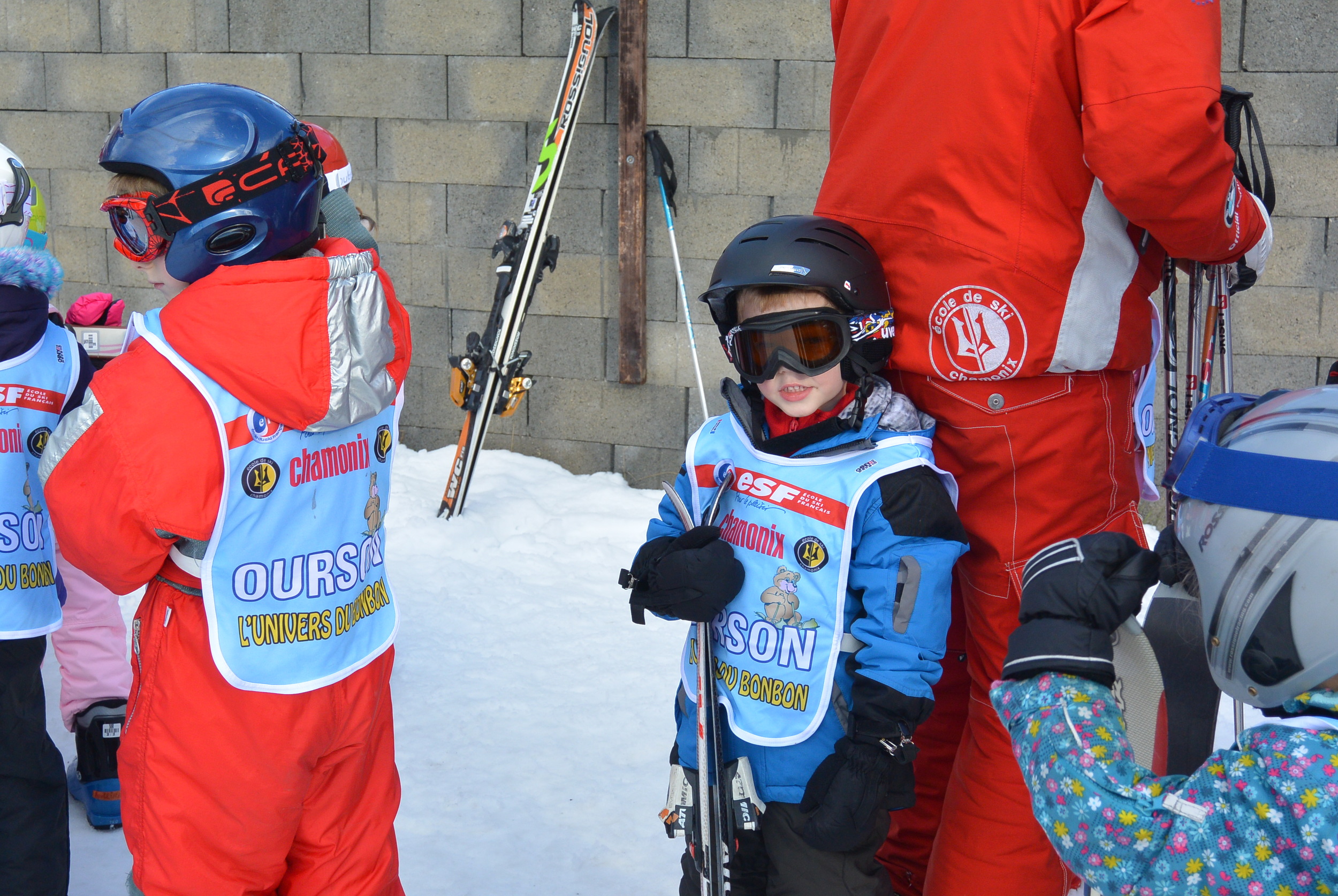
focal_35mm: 50
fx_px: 1861
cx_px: 669
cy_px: 448
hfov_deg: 39.6
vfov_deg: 27.1
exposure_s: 1/400
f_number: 4.5
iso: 200
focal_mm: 18.7
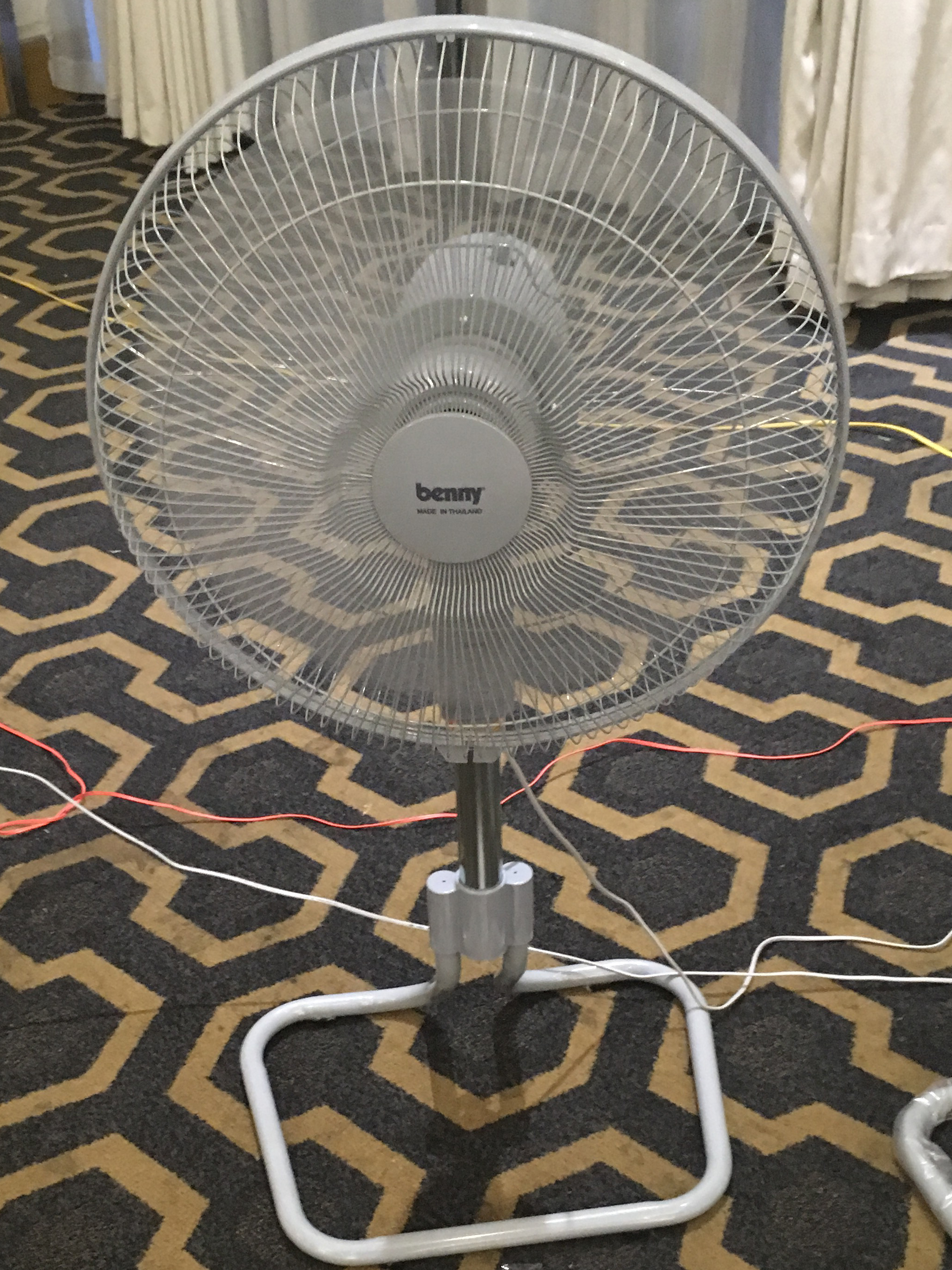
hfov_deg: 48.2
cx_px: 476
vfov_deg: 61.7
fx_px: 1063
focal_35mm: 29
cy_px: 635
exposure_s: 1/17
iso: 500
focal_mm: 4.15
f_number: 2.2
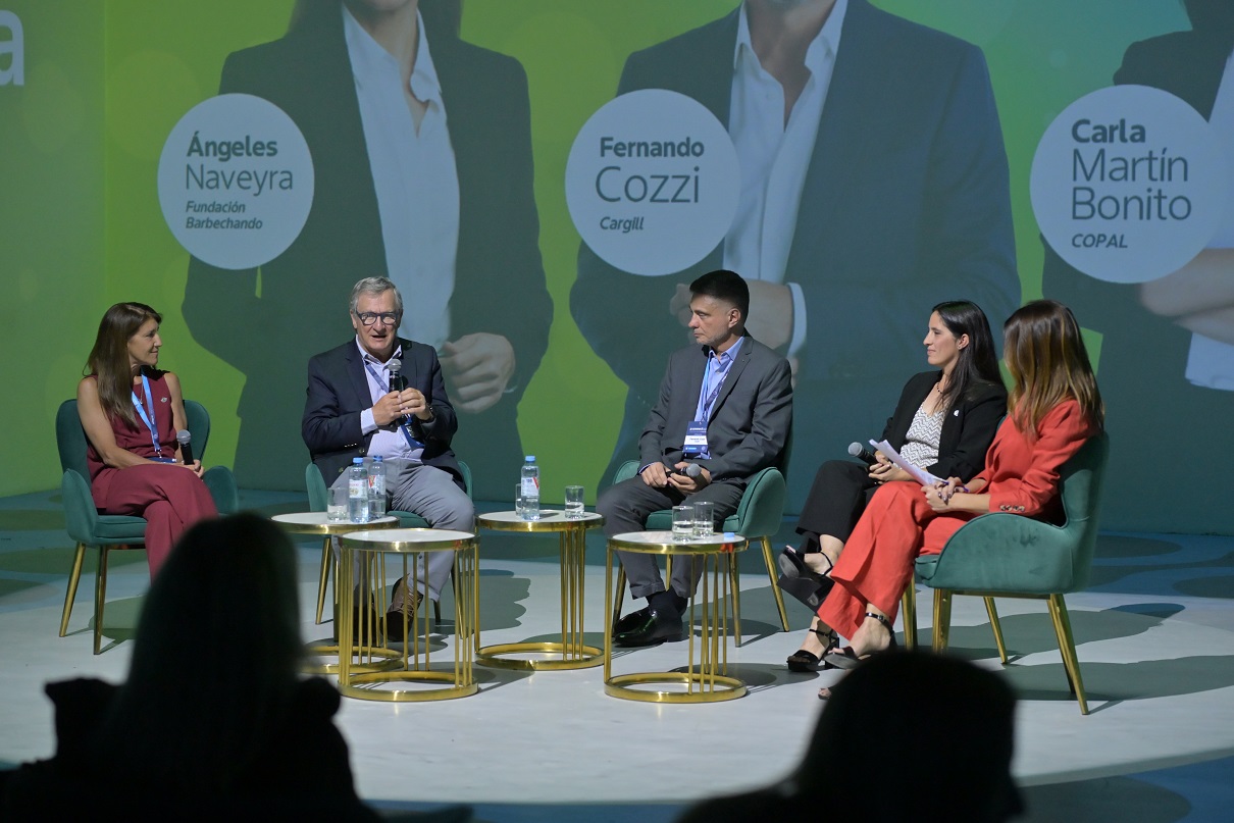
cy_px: 412
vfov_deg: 16.1
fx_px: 2914
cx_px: 617
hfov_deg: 23.9
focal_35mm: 85
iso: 4000
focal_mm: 85
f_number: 6.3
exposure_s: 1/640
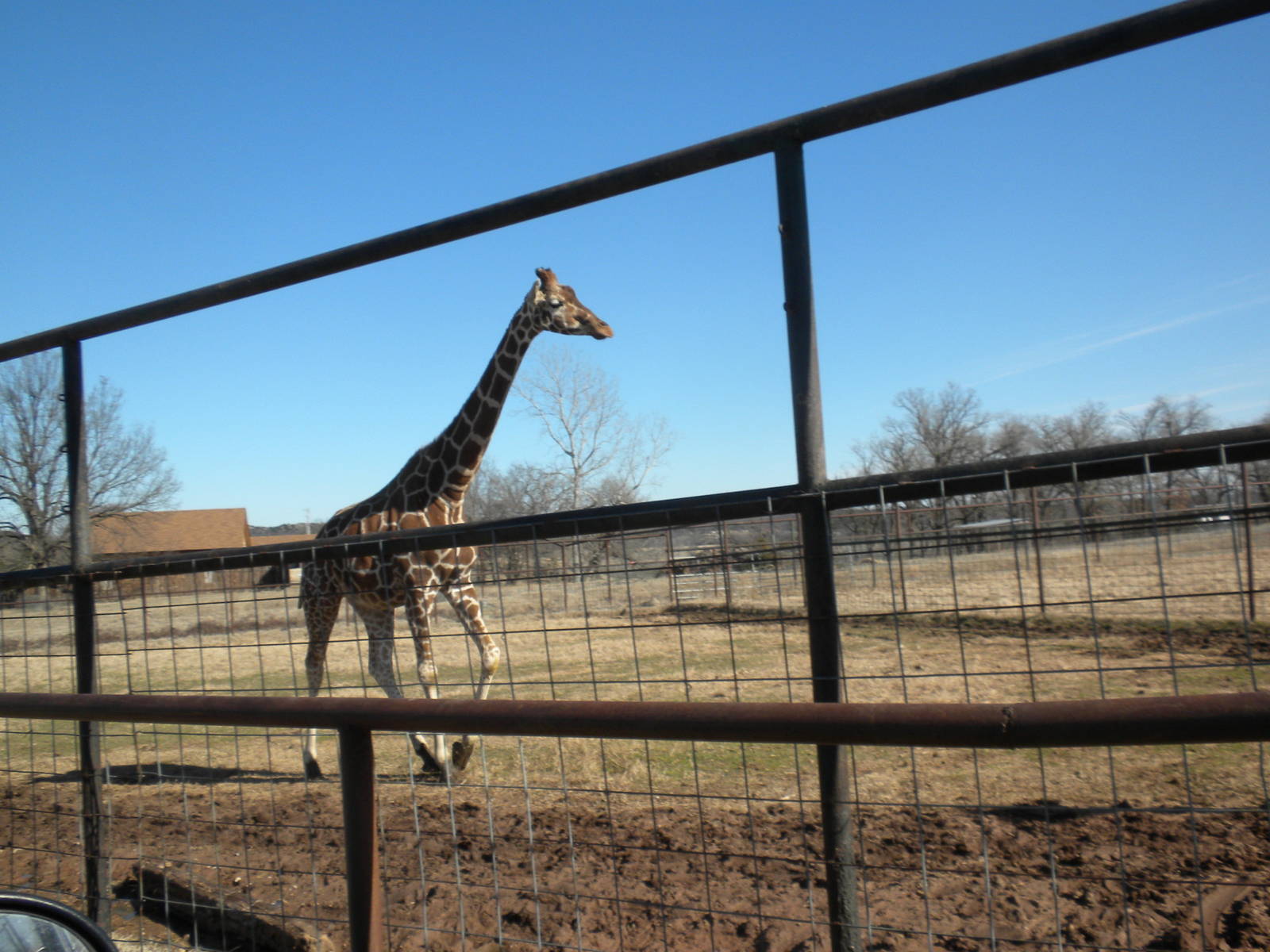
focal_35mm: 37
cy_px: 476
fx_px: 1357
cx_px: 635
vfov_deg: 38.7
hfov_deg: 50.1
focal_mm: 6.6
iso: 64
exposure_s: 1/115
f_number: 10
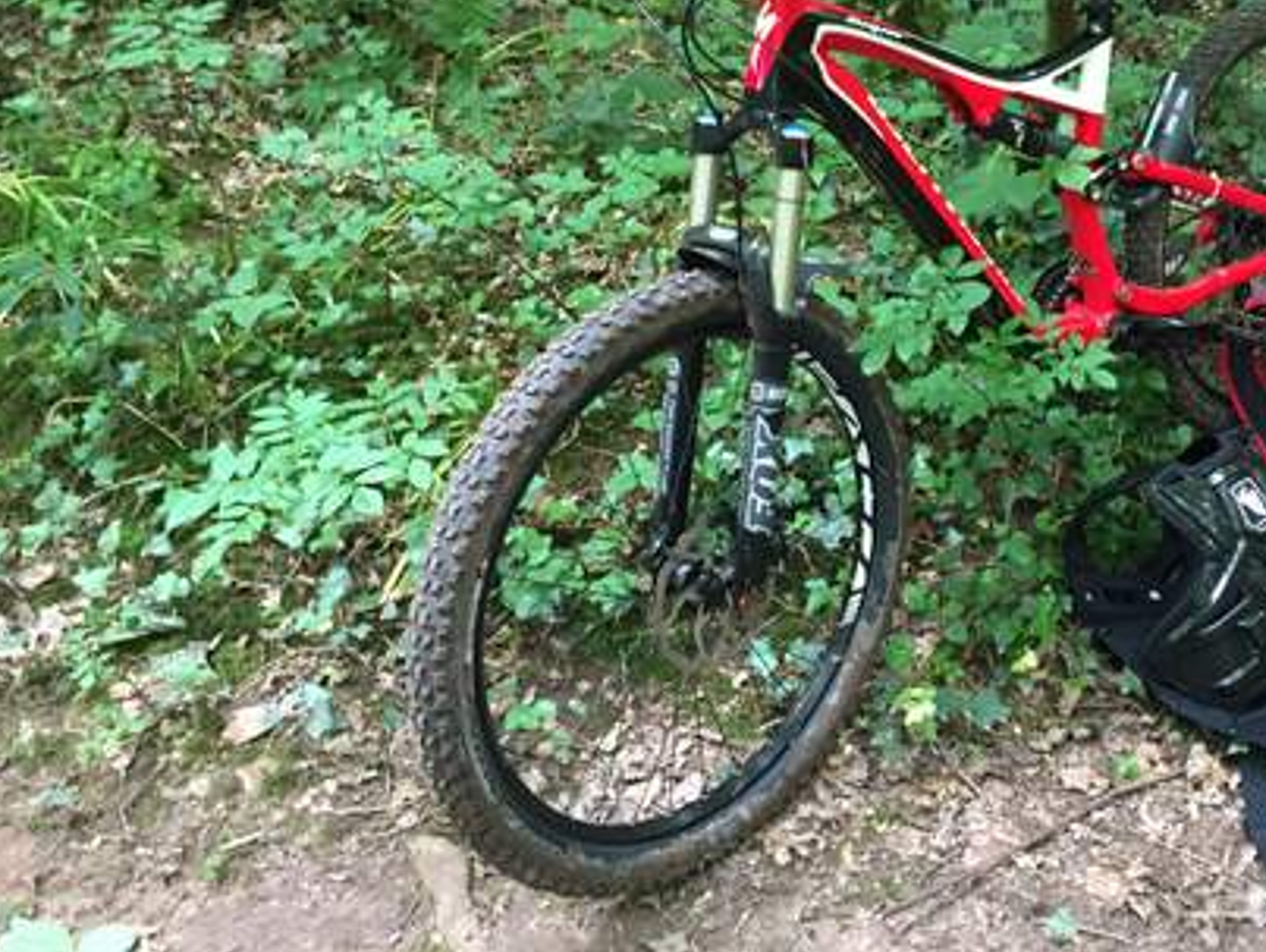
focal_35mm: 46
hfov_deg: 40.2
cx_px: 936
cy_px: 276
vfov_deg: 31.2
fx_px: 1684
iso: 250
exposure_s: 1/33
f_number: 2.2
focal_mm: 4.15
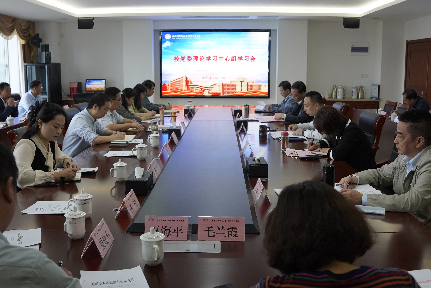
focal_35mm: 36
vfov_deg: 36.9
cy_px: 144
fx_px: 431
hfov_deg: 53.1
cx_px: 216
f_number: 4
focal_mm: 24
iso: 1000
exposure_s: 1/160
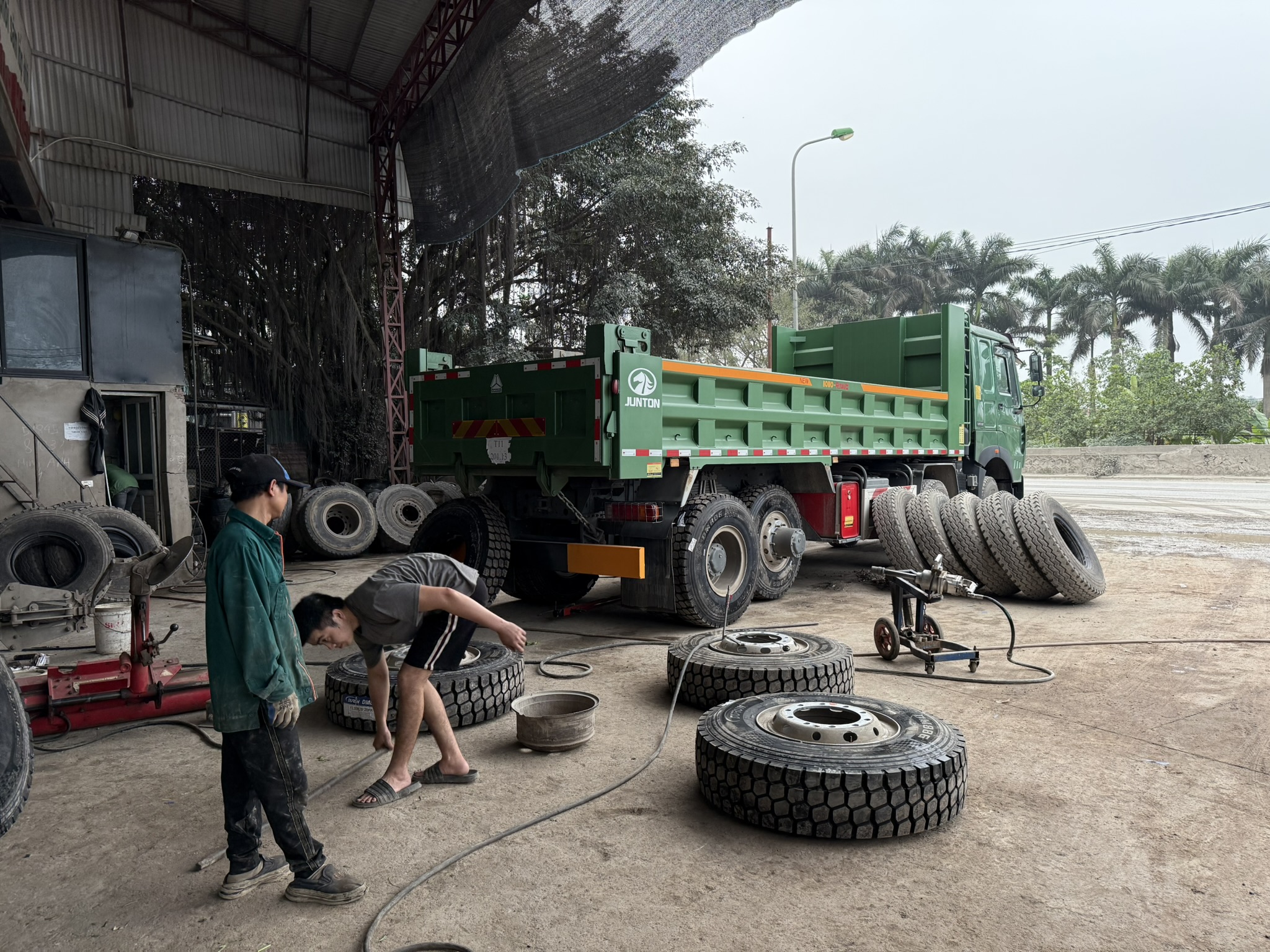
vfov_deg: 56.8
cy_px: 476
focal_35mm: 24
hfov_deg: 71.6
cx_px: 635
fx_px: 881
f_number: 1.78
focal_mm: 6.76
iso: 200
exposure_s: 1/130
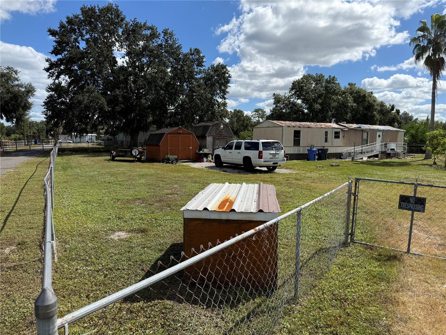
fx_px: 309
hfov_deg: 71.6
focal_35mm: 24
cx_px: 223
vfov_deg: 56.8
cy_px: 168
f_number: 1.78
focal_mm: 6.76
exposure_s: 1/6173
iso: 80
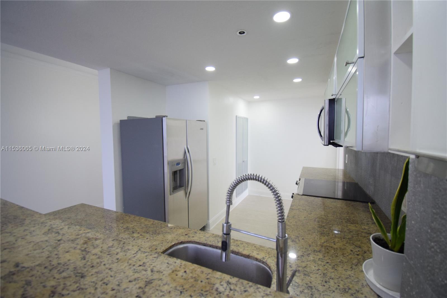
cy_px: 149
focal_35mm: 15
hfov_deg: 100.4
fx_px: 186
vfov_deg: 77.3
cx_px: 224
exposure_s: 1/60
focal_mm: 10
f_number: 4.5
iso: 900
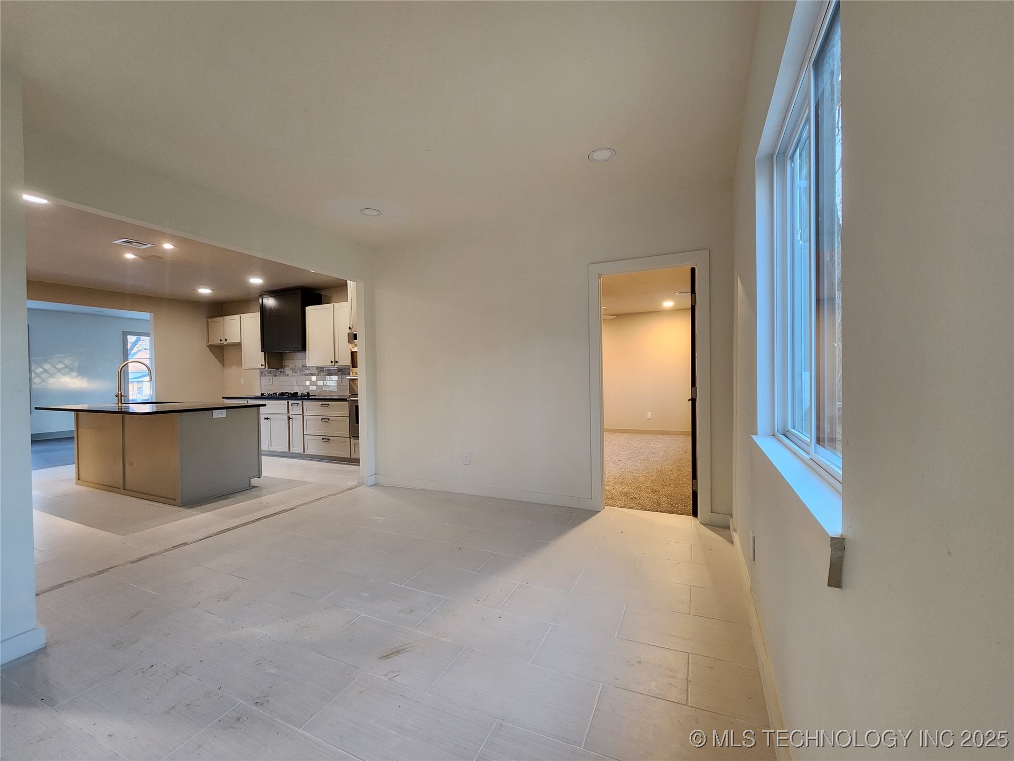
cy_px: 380
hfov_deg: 106.2
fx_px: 381
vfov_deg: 89.9
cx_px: 507
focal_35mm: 13
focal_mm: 2.2
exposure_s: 1/40
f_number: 2.2
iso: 320
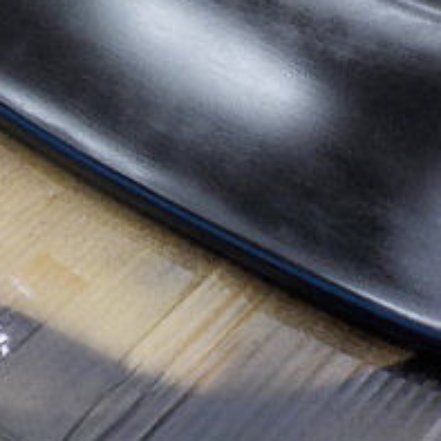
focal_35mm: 86
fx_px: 1240
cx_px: 190
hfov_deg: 20.2
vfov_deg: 20.1
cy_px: 150
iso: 125
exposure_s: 1/40
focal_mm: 4.1
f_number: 3.3
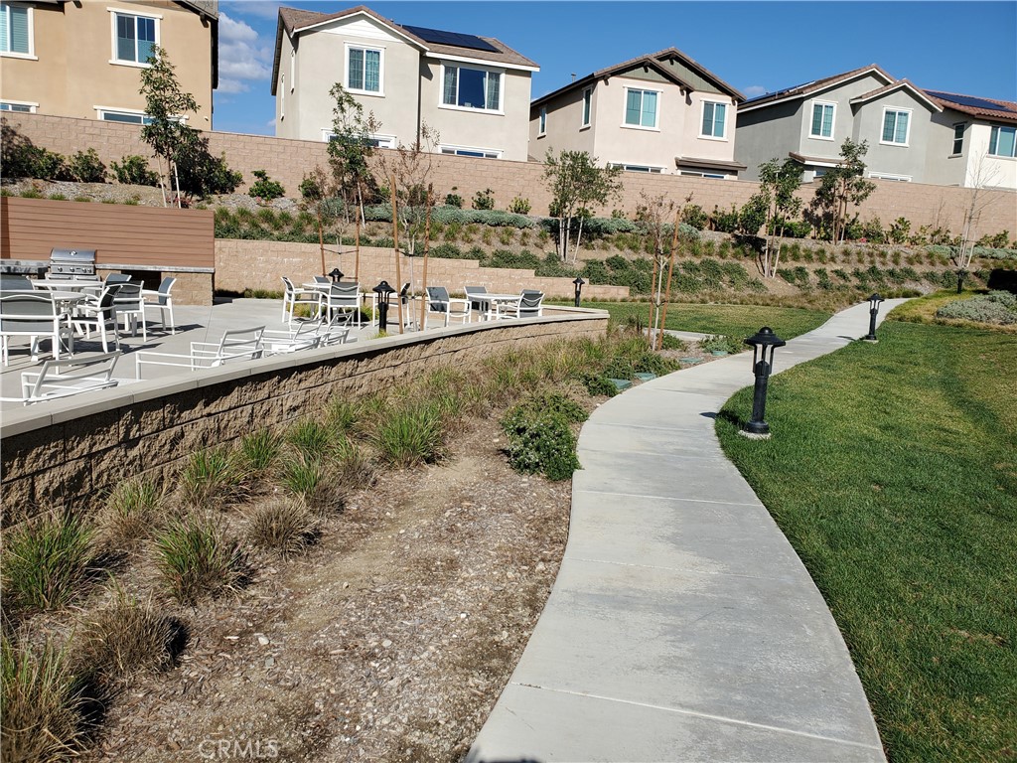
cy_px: 382
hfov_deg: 67.3
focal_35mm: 26
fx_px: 764
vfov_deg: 53.1
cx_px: 508
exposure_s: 1/2333
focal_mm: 4.3
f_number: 2.4
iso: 50
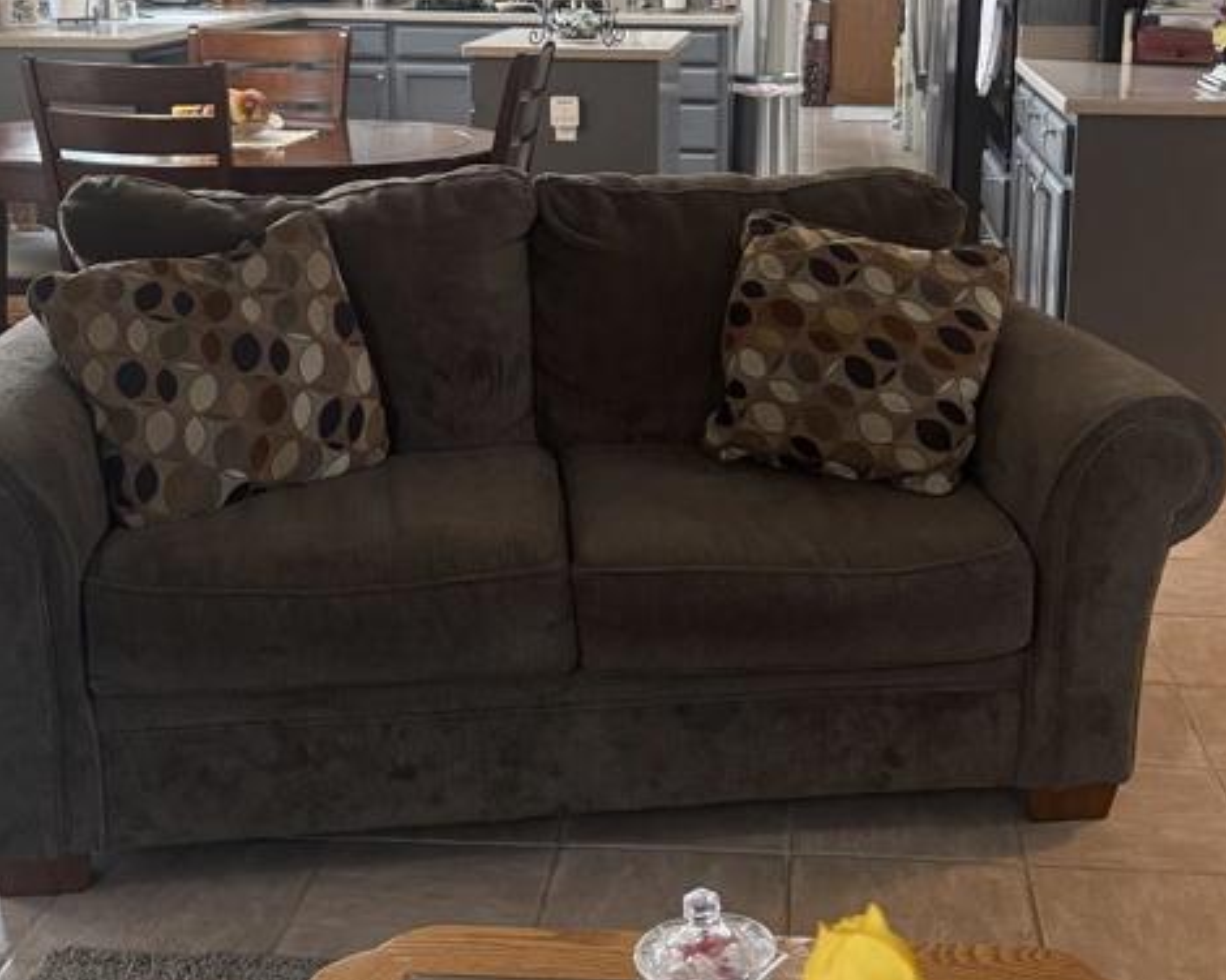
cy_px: 271
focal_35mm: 51
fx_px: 1851
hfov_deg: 36.6
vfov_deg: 29.3
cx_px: 704
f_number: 1.78
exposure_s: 1/60
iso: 400
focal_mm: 6.76
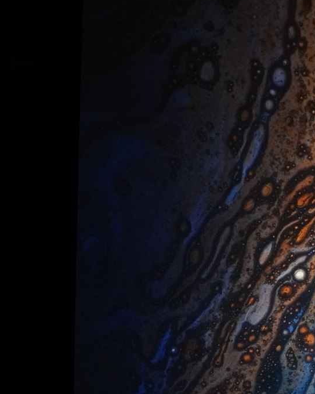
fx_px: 2217
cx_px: 361
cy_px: 339
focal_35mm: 190
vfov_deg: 10.1
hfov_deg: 8.1
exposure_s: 1/100
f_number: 4.5
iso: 4000
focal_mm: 51
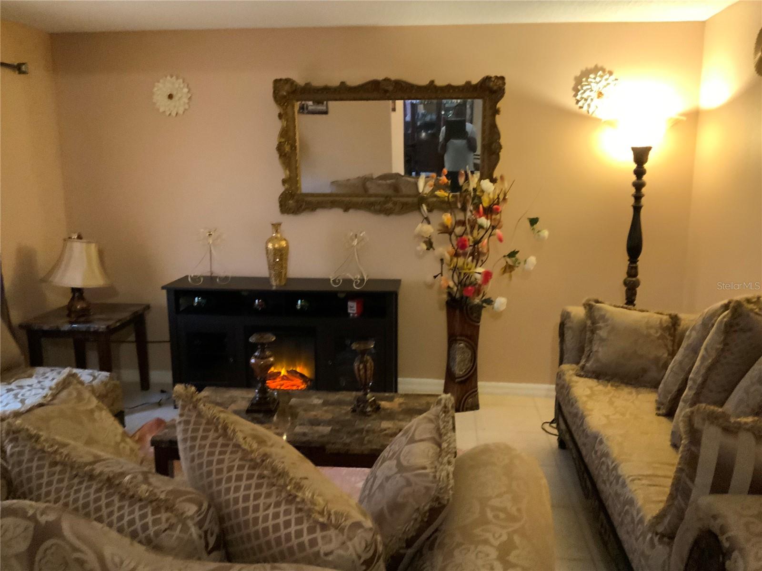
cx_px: 381
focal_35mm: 29
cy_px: 286
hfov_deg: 61.7
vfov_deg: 48.2
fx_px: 638
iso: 500
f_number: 1.8
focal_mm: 3
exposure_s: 1/24
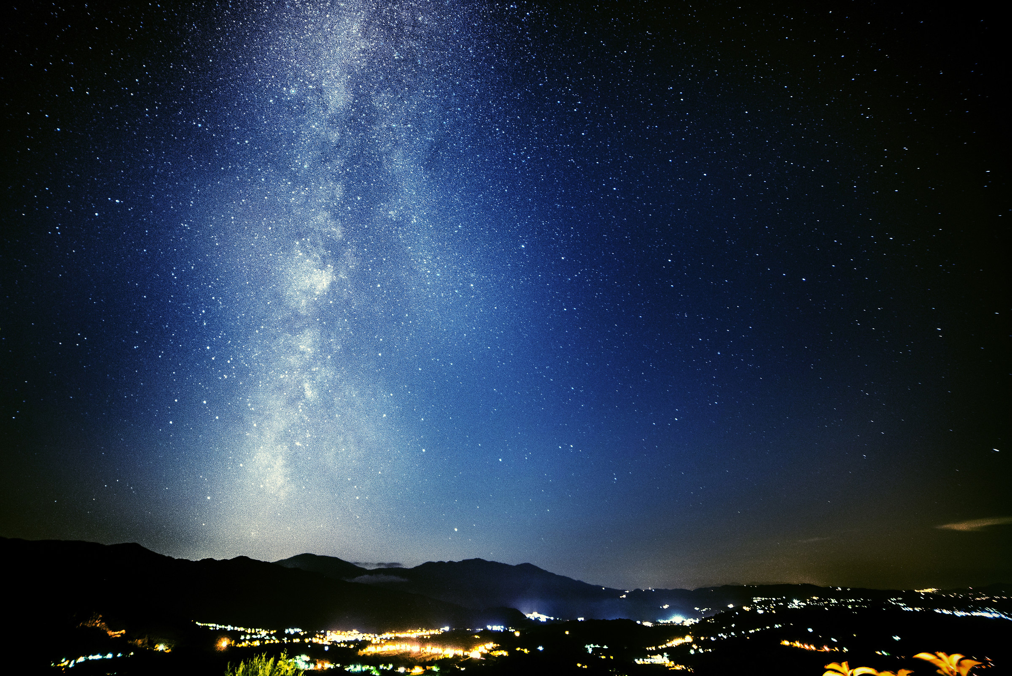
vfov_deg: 81.3
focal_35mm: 14
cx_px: 506
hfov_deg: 104.2
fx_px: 394
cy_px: 338
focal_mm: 14
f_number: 2.8
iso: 2000
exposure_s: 25
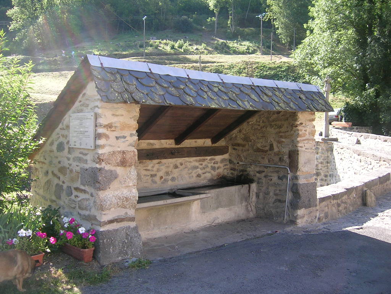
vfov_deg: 40.7
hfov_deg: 52.6
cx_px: 196
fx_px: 395
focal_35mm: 35
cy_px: 147
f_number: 2.8
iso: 50
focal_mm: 5.4
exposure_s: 1/171
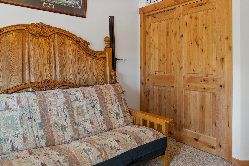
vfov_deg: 46.4
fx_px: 194
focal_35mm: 28
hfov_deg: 65.1
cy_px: 74
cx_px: 144
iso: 400
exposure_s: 1
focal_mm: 16
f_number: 8
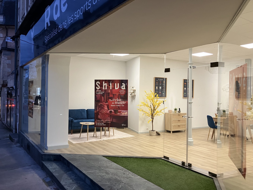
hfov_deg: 63.4
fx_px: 205
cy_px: 95
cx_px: 126
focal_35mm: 28
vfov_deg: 49.7
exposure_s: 1/60
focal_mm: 3.99
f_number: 1.8
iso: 125
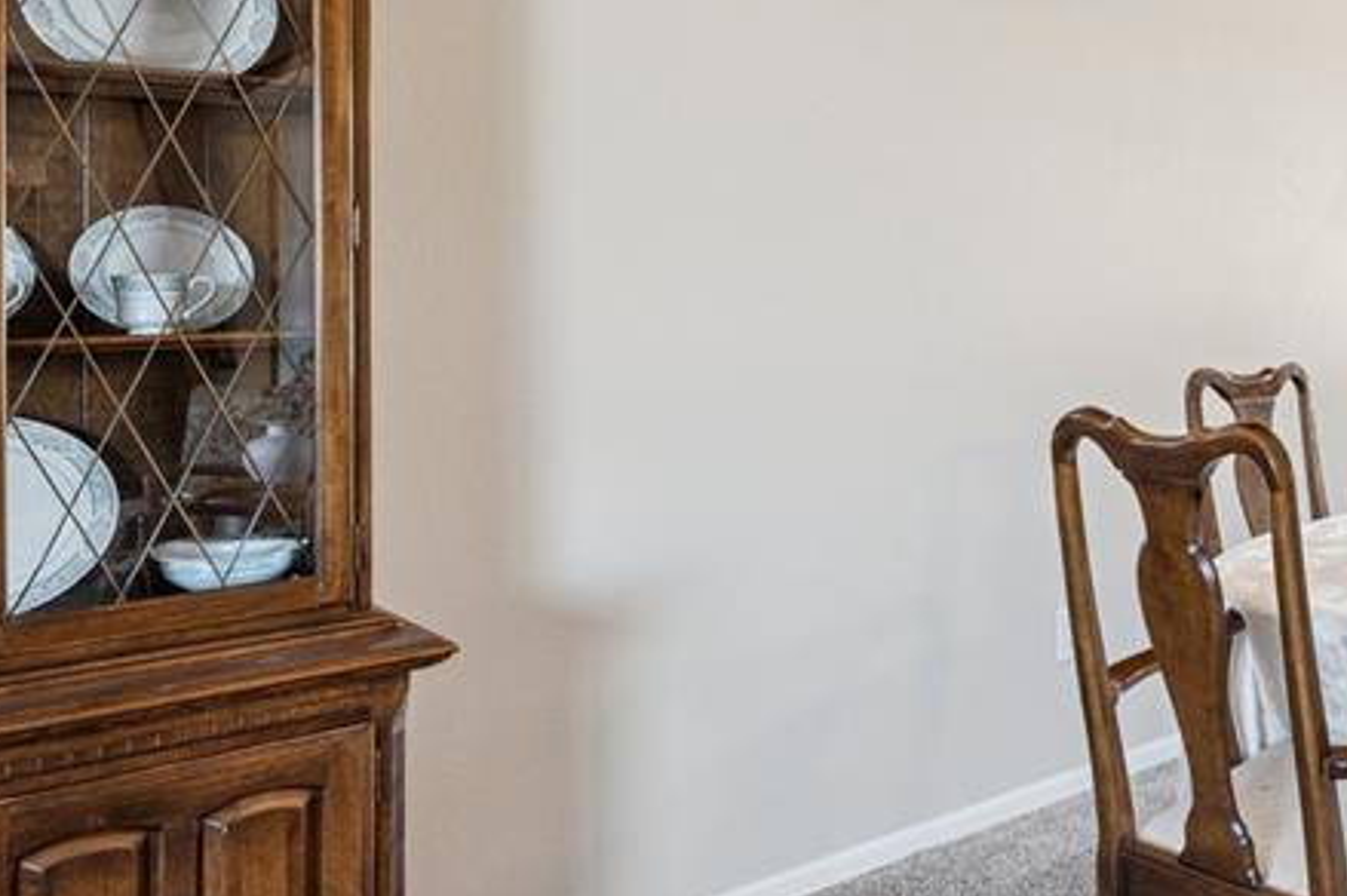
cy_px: 282
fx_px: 1309
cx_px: 1399
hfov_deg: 44.6
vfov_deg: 37.3
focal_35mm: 35
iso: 100
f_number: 11
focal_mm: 15
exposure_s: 1
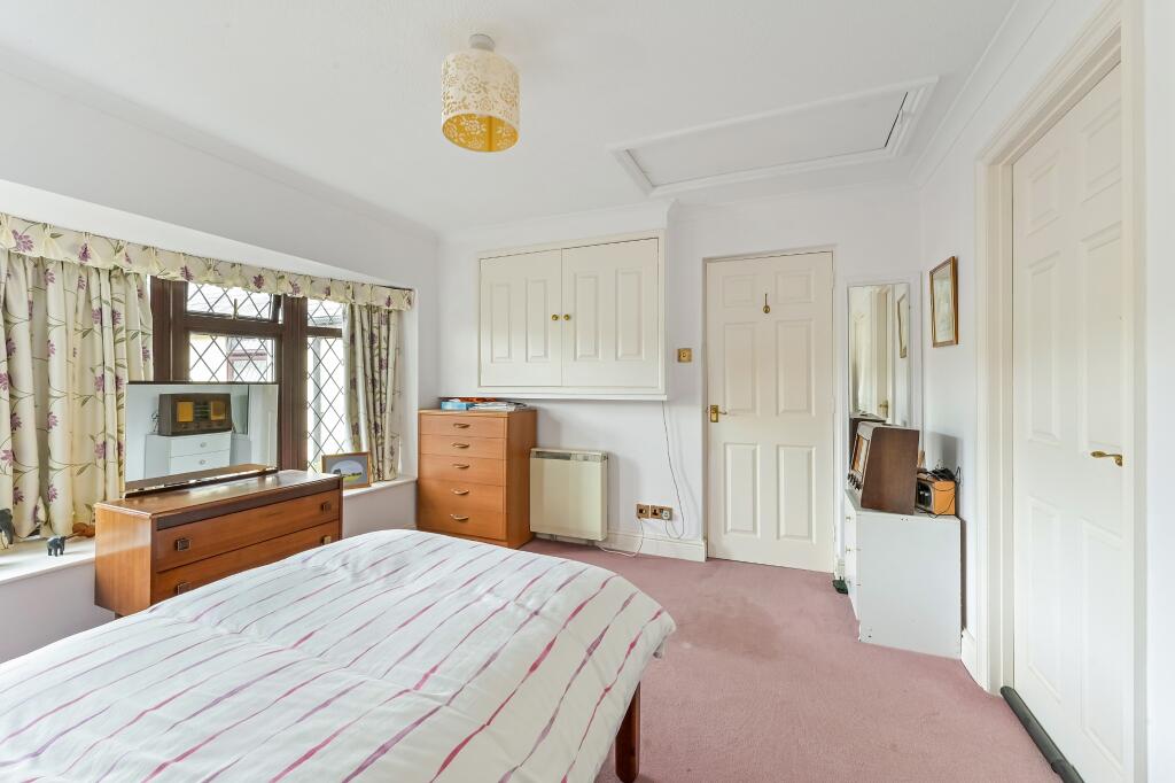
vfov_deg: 81.2
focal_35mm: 14
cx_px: 588
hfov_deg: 104.3
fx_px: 457
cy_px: 392
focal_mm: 14
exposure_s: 1/6
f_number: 13
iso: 400
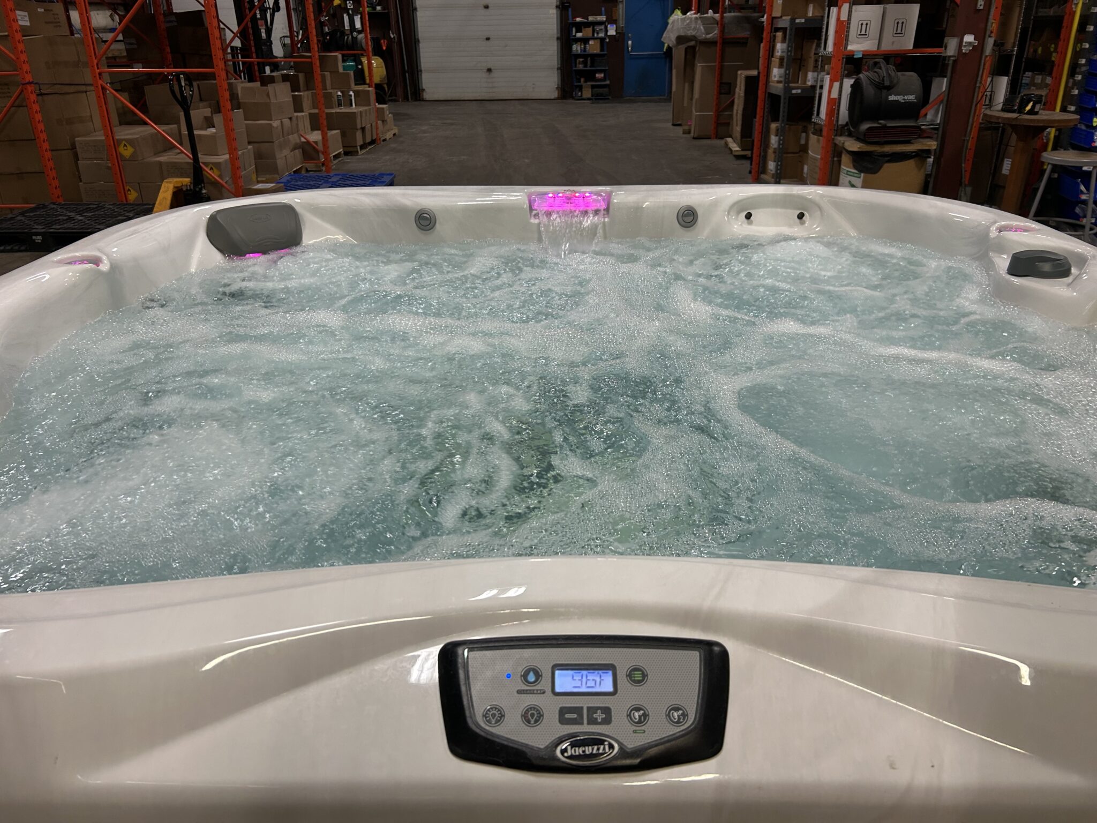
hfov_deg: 67.3
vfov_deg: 53.1
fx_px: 824
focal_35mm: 26
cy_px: 412
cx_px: 548
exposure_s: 1/120
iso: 100
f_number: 1.5
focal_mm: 5.7
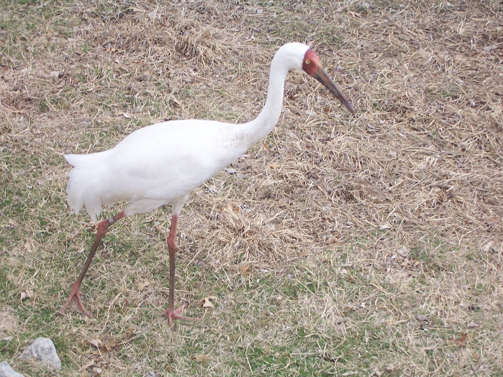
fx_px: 1482
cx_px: 252
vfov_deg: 14.5
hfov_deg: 19.3
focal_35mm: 102
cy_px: 188
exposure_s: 1/180
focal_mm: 17.5
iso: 140
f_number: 4
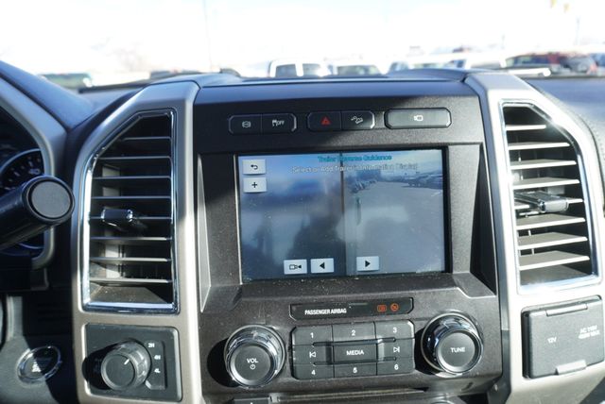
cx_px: 302
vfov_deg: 53.2
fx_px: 404
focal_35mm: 24
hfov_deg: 73.7
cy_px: 202
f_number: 5
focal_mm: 16
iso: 100
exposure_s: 1/100
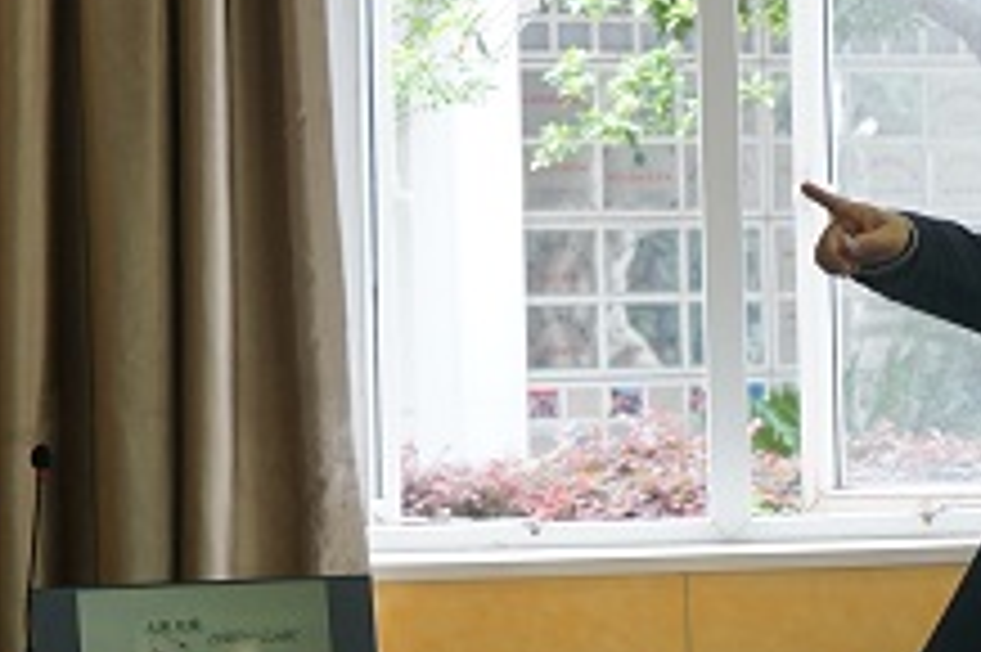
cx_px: 1350
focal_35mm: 257
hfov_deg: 7.9
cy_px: 551
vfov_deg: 5.3
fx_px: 6998
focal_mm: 70
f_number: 5.6
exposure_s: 1/80
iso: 500
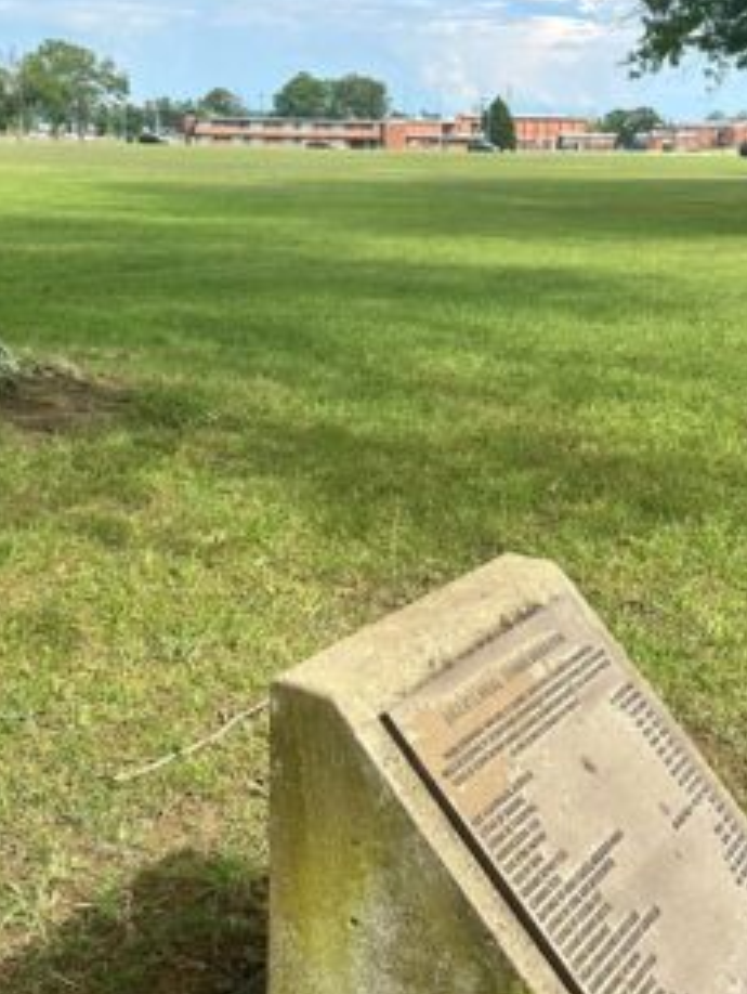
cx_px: 510
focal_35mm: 47
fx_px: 1350
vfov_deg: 40.2
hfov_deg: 30.6
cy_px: 387
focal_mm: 6.86
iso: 80
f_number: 1.78
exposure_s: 1/2882
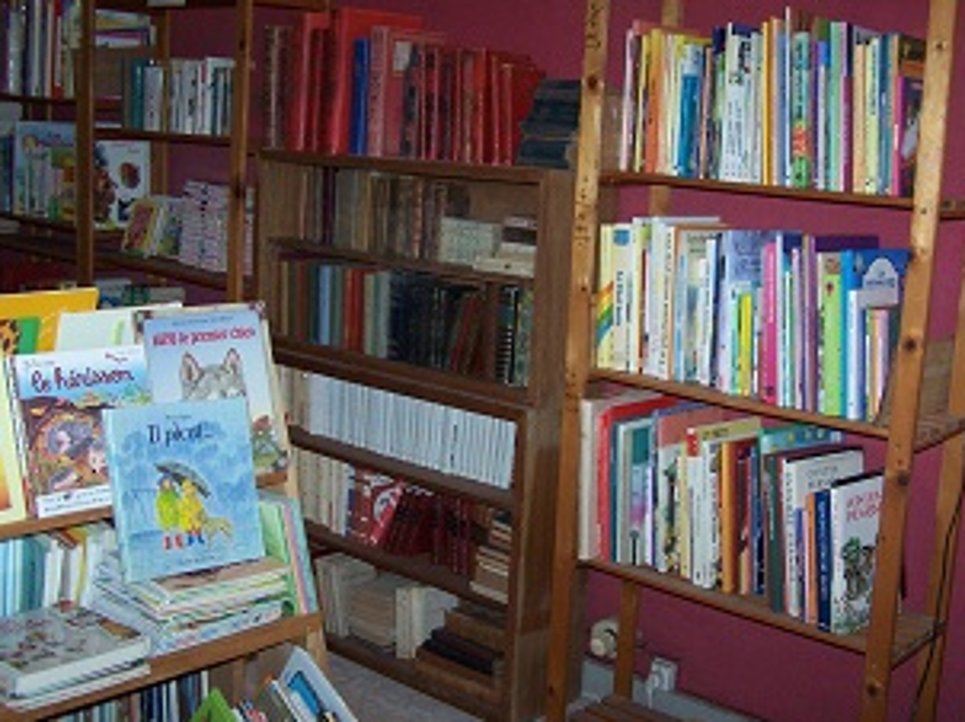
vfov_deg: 32.8
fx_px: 1226
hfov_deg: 42.9
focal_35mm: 44
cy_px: 342
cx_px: 537
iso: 140
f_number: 2.8
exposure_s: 1/60
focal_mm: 6.3
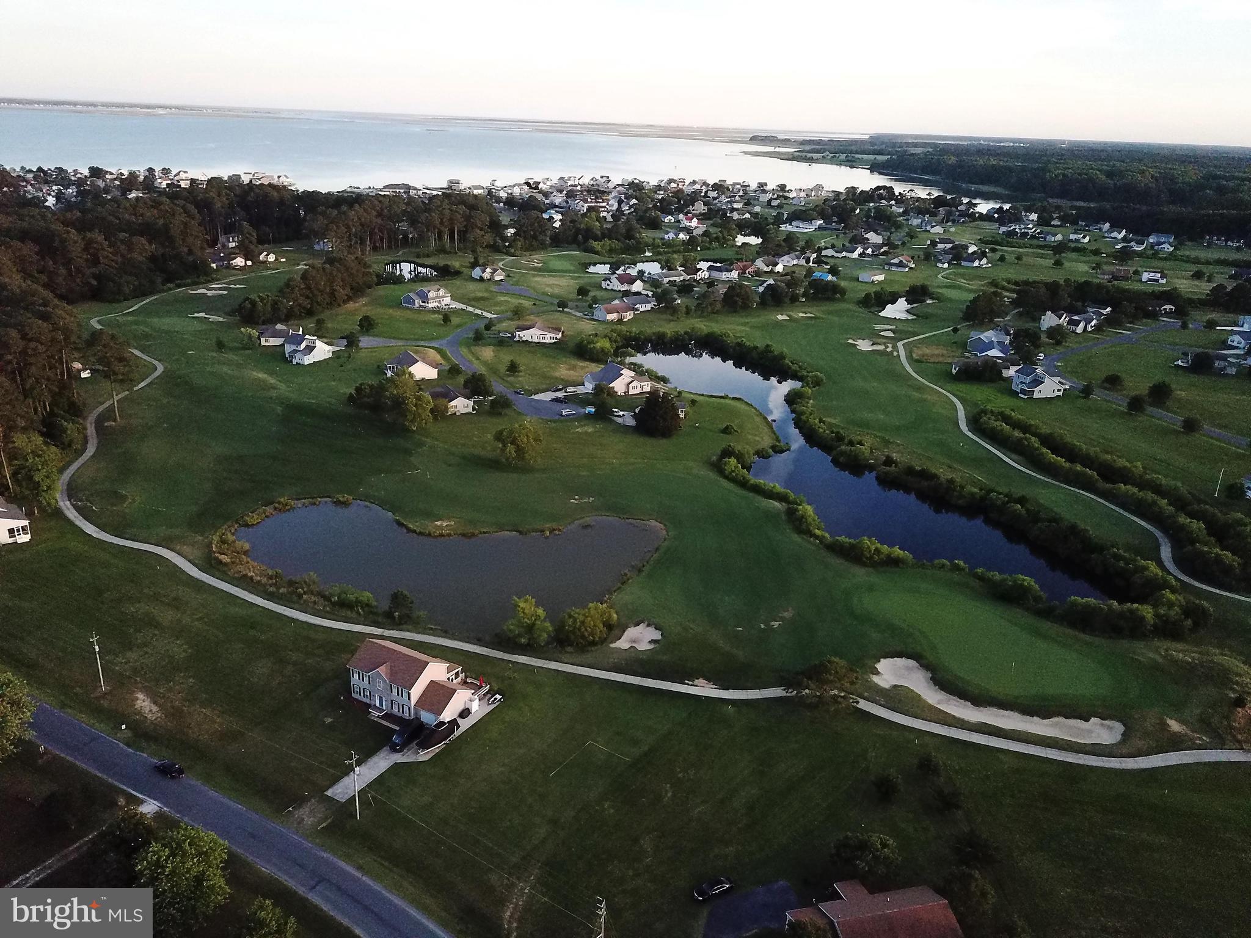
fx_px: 940
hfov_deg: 67.3
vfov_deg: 53.1
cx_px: 626
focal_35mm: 26
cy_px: 469
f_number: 2.2
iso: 1600
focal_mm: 4.73
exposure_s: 1/1600
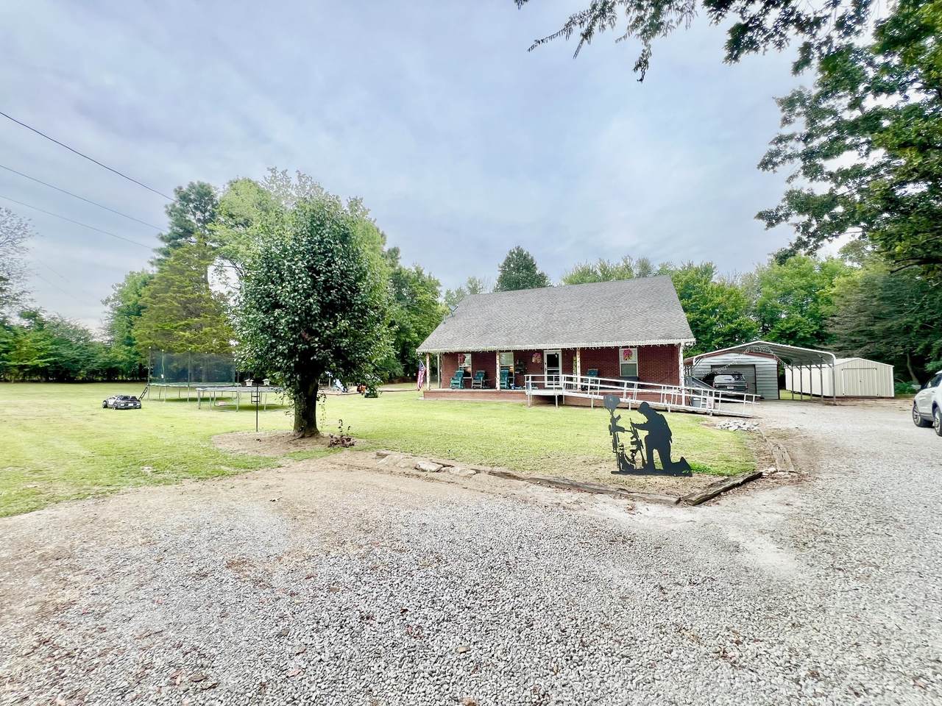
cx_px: 471
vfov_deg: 89.9
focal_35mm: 13
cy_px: 353
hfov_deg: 106.2
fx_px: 354
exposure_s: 1/218
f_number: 1.8
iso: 32
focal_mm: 1.57
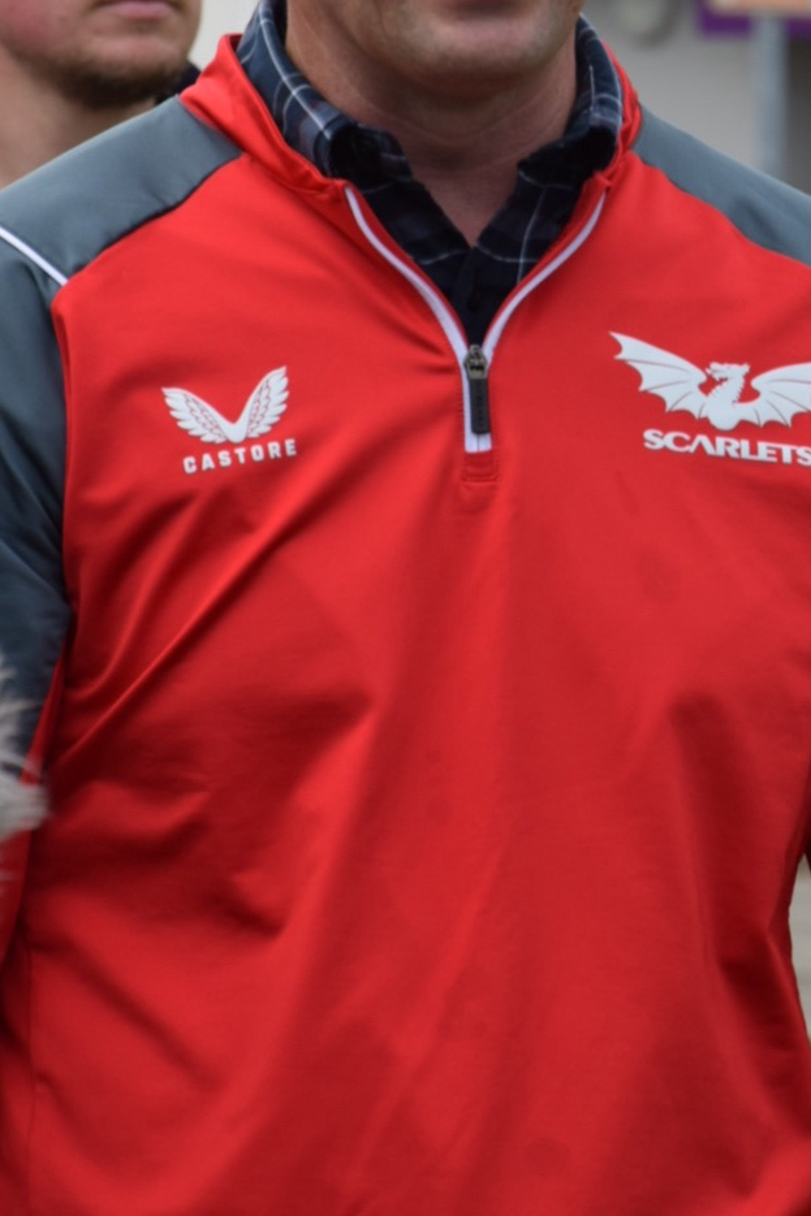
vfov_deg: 7.5
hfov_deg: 5.0
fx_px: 9223
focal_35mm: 273
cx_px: 685
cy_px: 234
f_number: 8
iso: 200
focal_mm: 105
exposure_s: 1/250
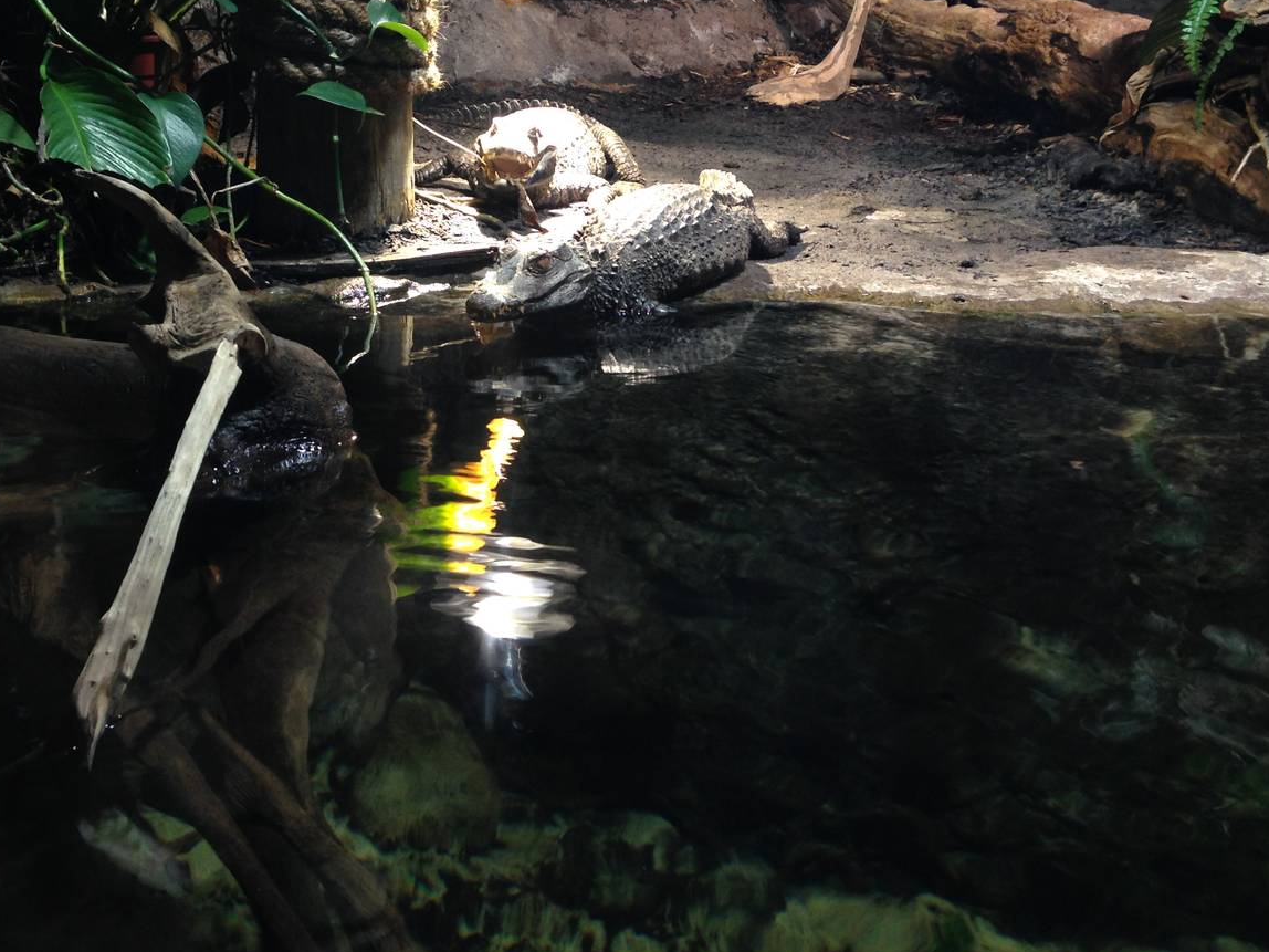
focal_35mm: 46
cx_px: 538
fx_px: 1686
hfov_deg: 41.1
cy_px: 304
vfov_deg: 31.2
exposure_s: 1/20
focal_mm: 4.12
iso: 80
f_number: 2.4
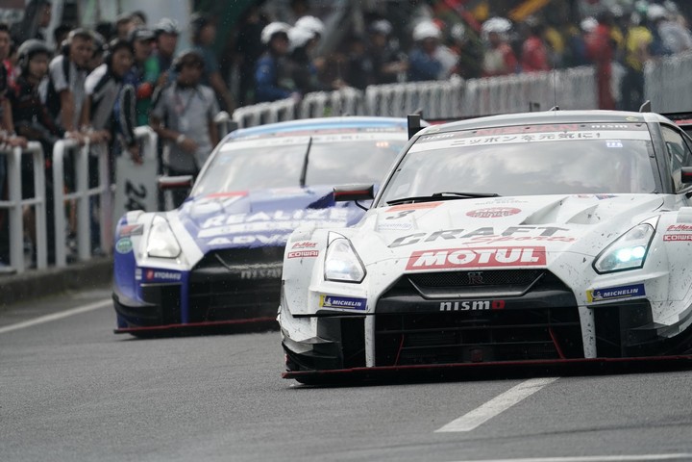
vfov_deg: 2.3
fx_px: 11532
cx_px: 346
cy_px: 231
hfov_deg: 3.4
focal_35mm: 600
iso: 400
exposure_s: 1/800
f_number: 7.1
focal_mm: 600
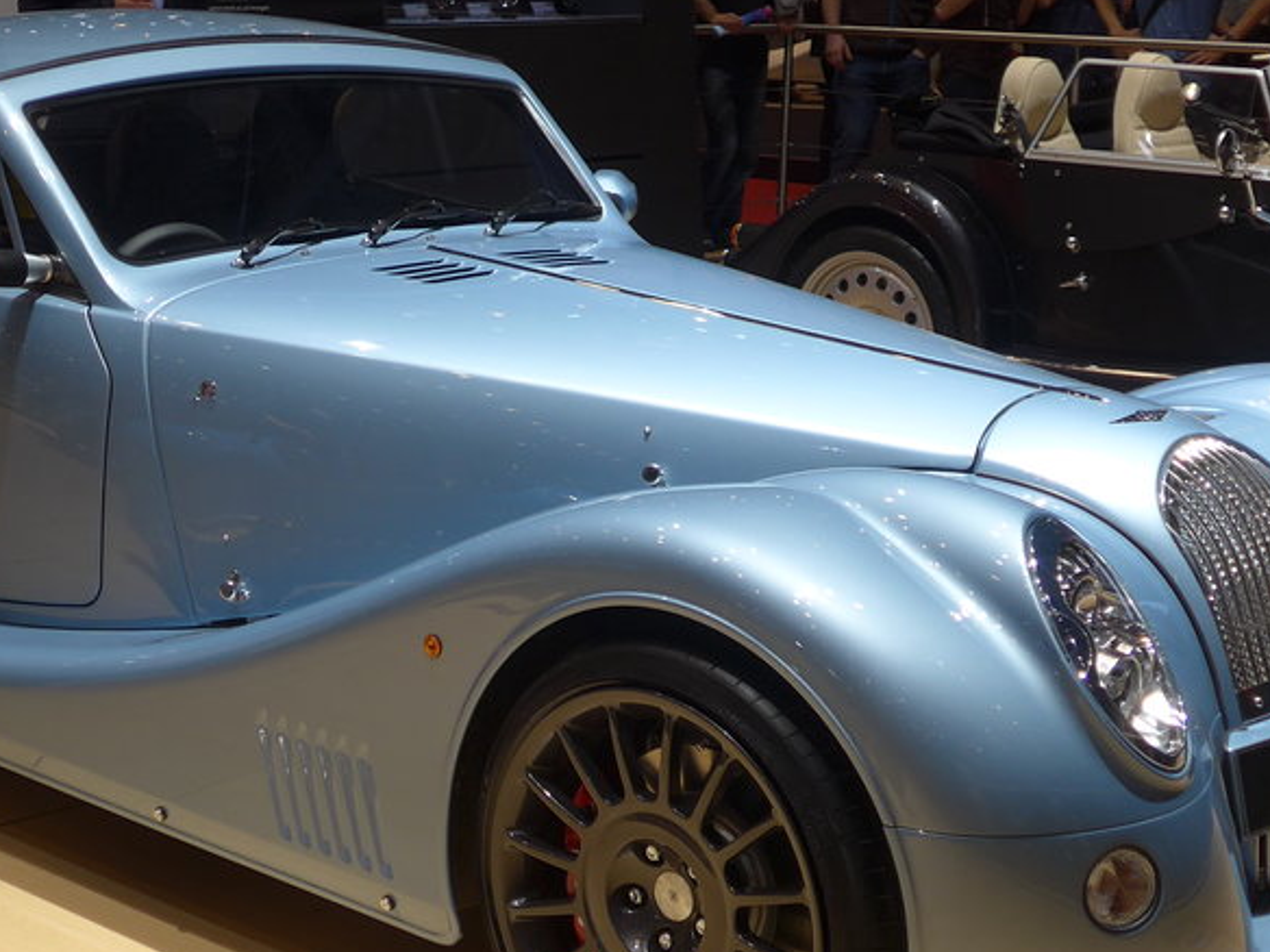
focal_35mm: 74
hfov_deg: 26.3
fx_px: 2715
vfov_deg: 19.9
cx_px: 550
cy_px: 448
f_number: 2.4
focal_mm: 7.5
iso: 80
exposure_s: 1/100
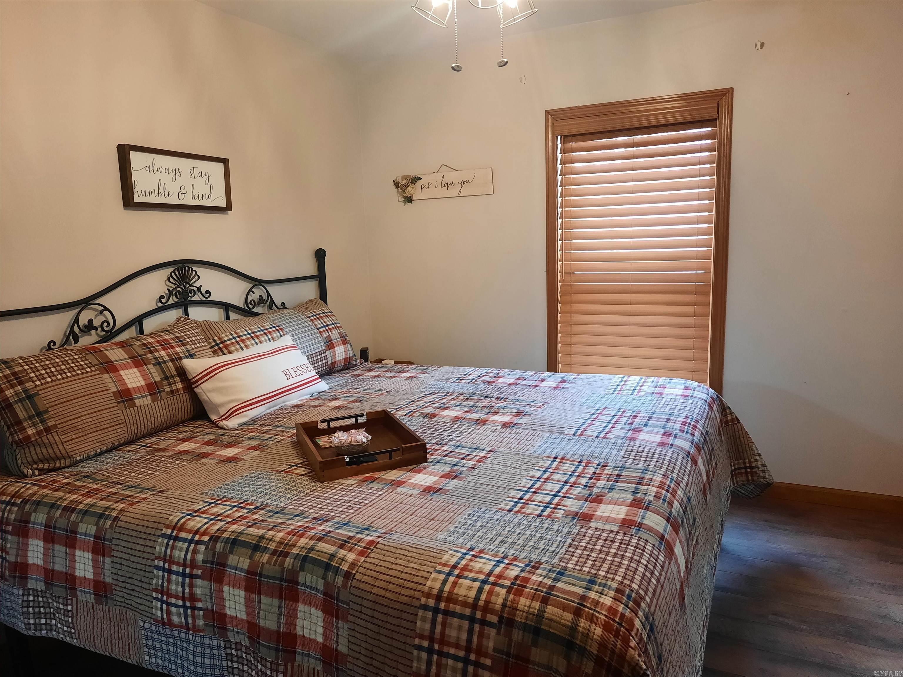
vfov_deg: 54.9
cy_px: 338
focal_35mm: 25
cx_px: 452
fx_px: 652
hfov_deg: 69.4
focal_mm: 4.6
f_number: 2
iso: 320
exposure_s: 1/40
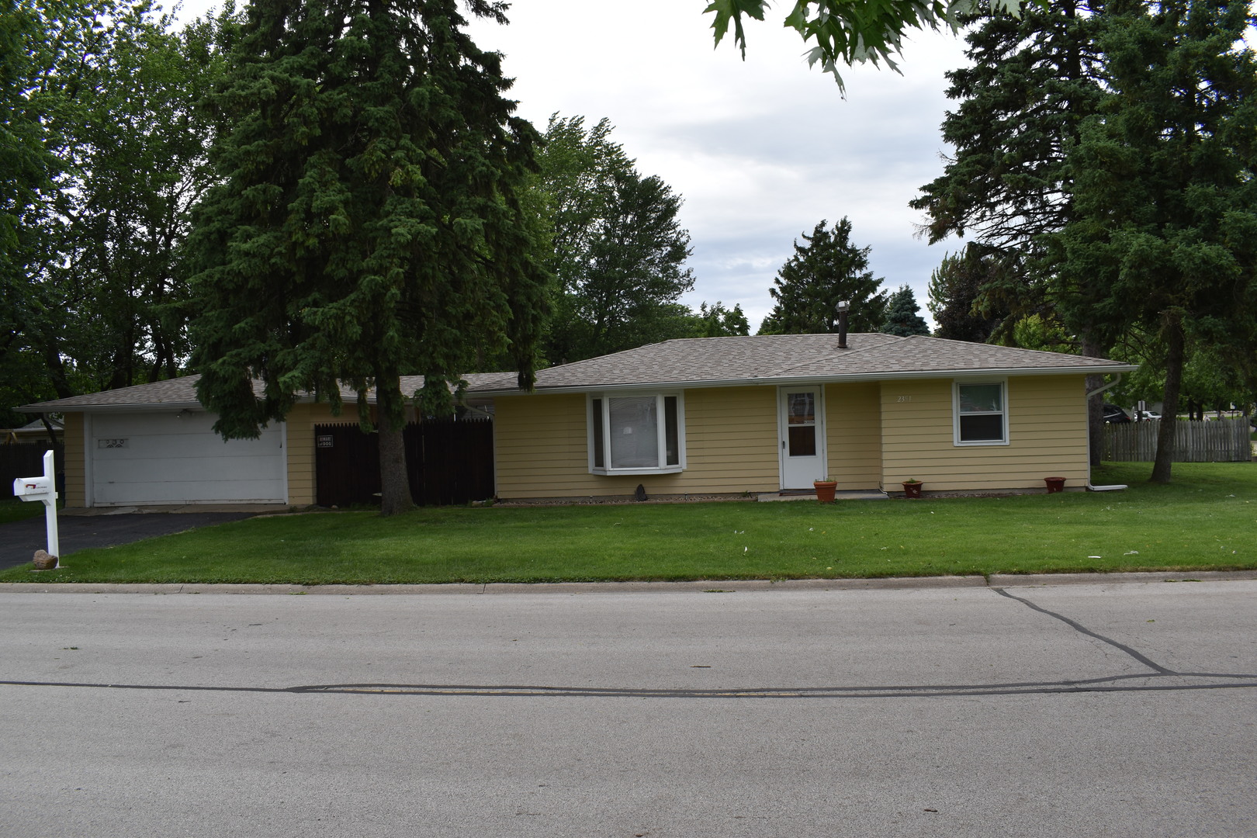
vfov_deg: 47.9
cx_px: 628
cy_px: 419
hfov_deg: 67.4
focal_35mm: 27
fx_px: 943
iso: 100
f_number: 9
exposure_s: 1/200
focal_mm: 18
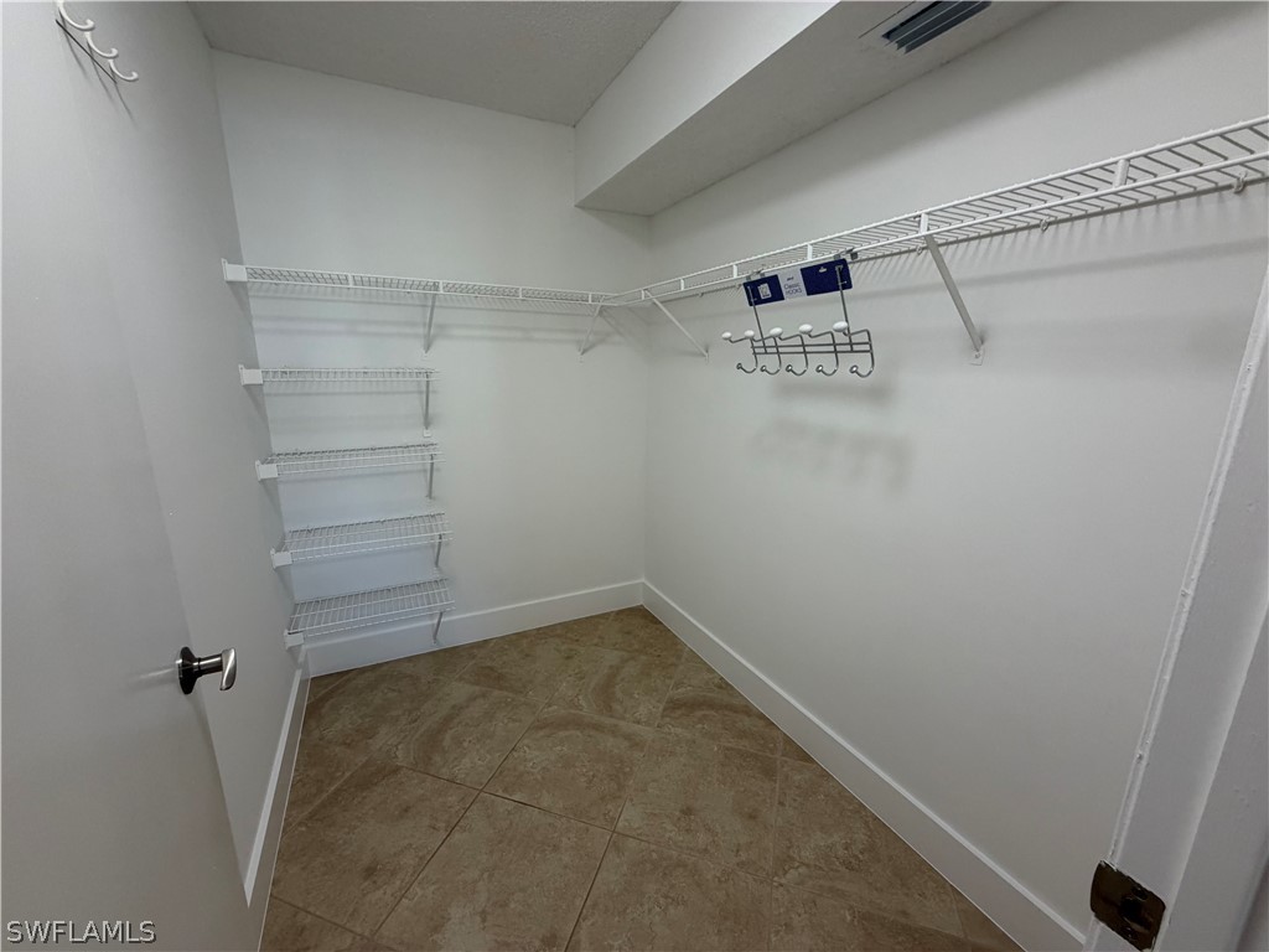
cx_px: 634
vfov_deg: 85.7
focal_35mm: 14
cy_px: 476
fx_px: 513
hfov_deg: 102.1
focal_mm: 2.22
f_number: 2.2
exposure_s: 1/120
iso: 200
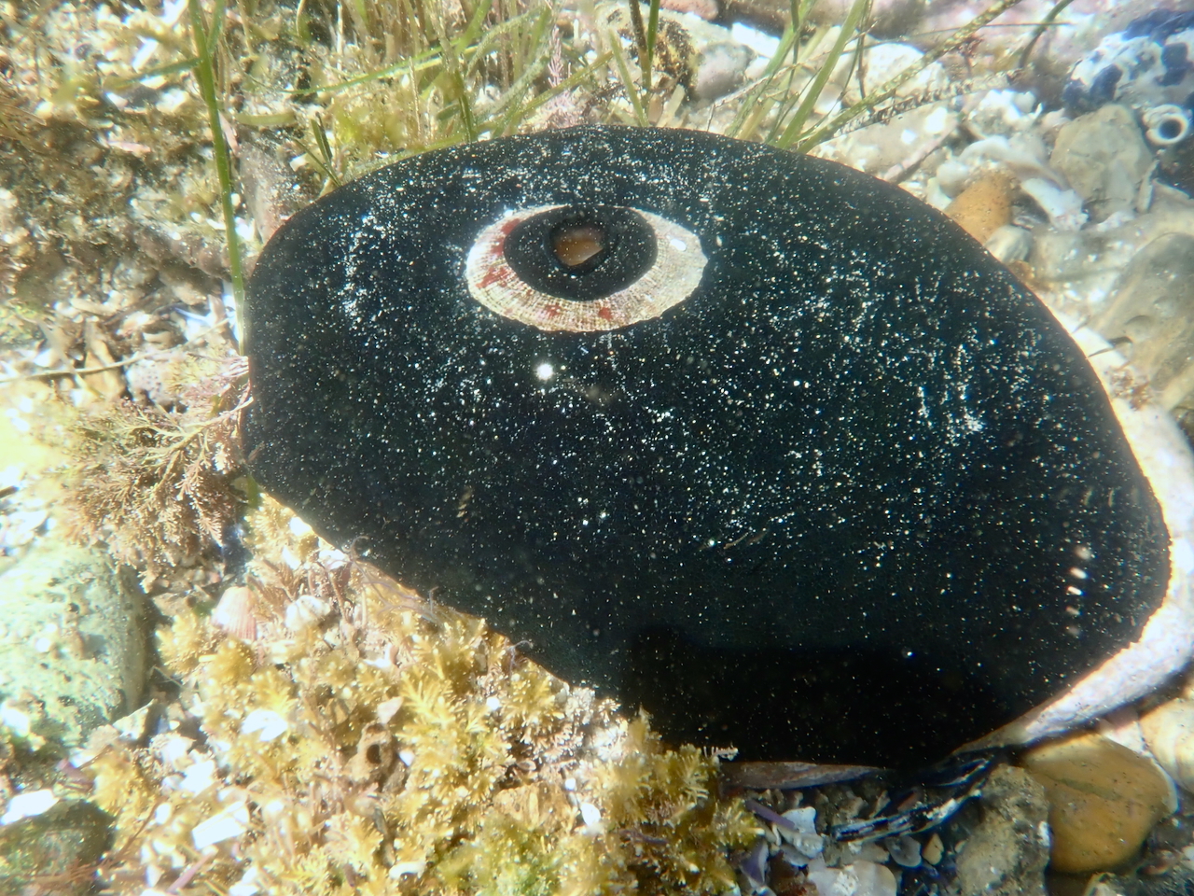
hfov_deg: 60.0
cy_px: 448
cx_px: 597
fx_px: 1035
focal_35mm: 30
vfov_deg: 46.8
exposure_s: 1/125
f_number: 3.2
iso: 100
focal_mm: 5.5
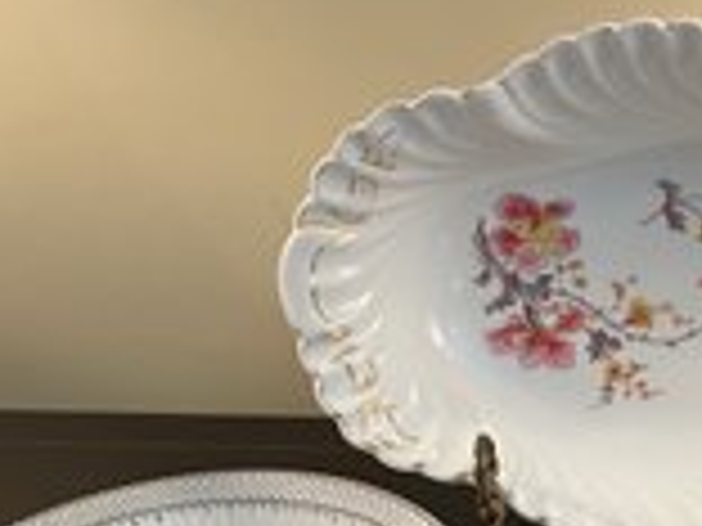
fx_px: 1156
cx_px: 700
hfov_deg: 31.3
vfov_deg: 24.9
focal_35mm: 57
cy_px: 474
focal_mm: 5.1
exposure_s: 1/60
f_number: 1.6
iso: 80
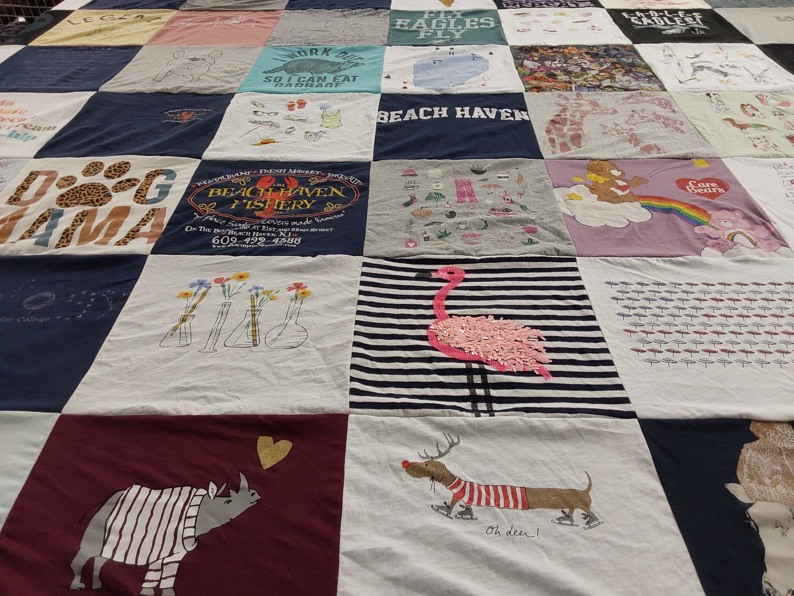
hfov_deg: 63.4
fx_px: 642
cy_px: 298
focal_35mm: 28
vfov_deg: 49.7
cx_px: 397
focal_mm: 2.91
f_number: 1.9
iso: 80
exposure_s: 1/60
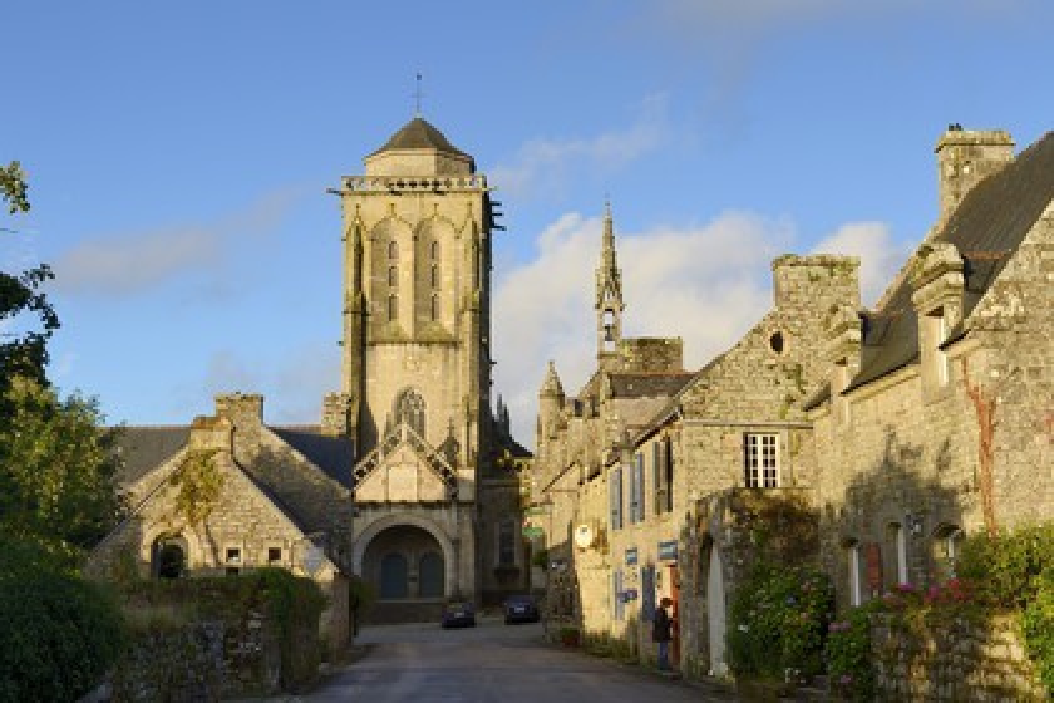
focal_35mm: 50
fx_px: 1464
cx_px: 527
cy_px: 352
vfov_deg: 27.0
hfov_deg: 39.6
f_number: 11
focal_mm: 50
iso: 200
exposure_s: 1/160
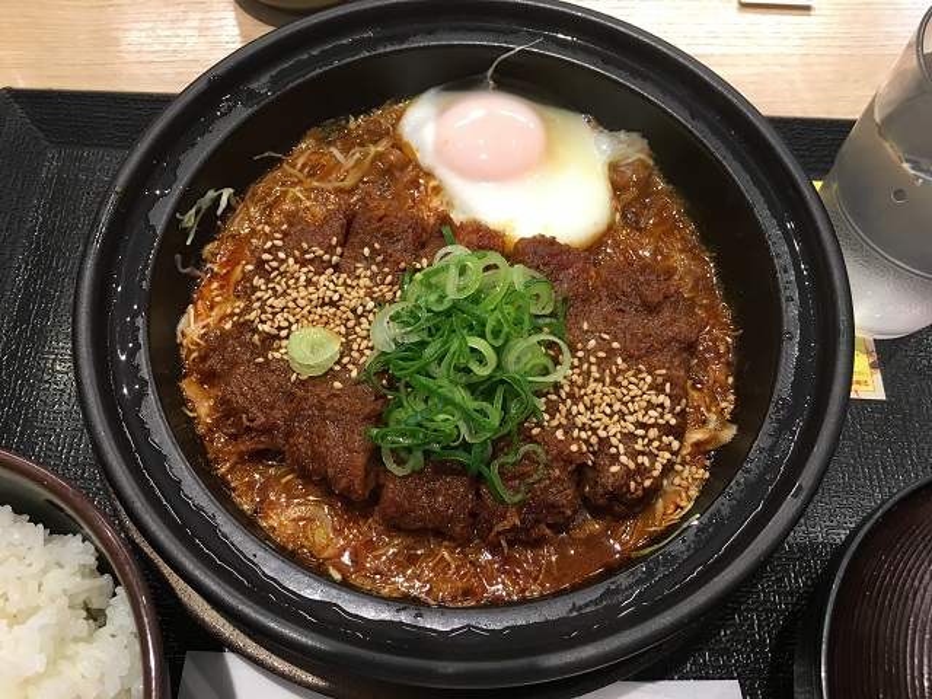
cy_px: 350
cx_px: 466
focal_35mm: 29
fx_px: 781
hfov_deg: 61.7
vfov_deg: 48.2
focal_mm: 4.15
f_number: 2.2
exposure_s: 1/30
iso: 40
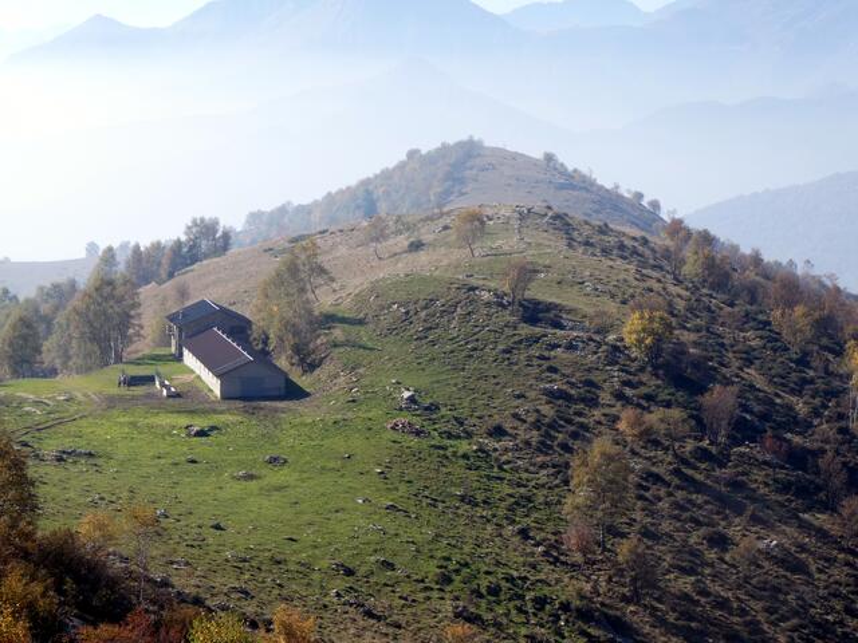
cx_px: 429
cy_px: 322
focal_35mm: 115
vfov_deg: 12.9
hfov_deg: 17.1
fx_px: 2850
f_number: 5.6
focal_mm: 20.6
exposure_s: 1/250
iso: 80
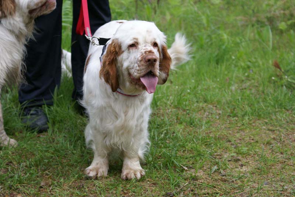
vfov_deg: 13.0
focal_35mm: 105
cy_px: 98
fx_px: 860
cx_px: 148
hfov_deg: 19.5
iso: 200
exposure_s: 1/125
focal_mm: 70
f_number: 5.6
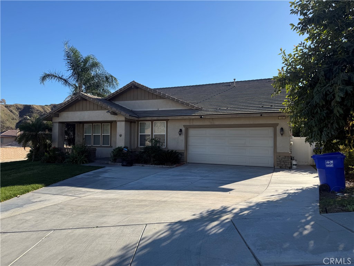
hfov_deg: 71.6
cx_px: 177
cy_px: 133
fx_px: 245
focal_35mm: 24
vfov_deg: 56.8
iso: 80
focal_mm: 6.76
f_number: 1.78
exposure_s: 1/3145
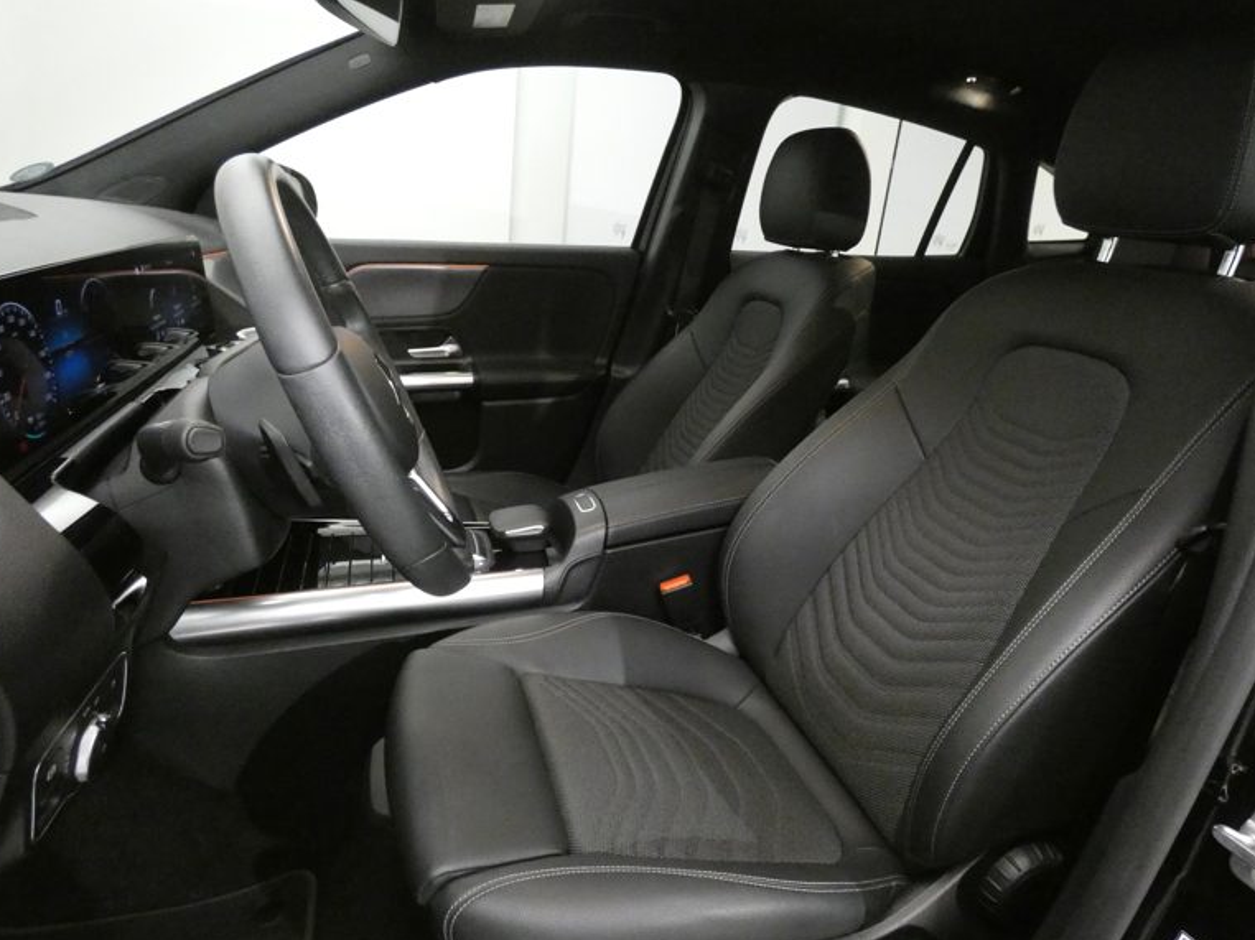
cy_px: 492
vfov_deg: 63.4
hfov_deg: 79.0
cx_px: 634
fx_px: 761
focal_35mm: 21
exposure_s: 1/30
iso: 1600
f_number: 2.8
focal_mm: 3.6
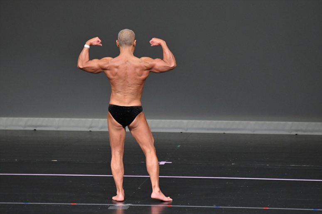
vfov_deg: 3.7
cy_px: 107
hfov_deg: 5.5
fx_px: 3353
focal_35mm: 375
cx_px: 161
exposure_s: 1/400
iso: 4000
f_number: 5.6
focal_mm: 250
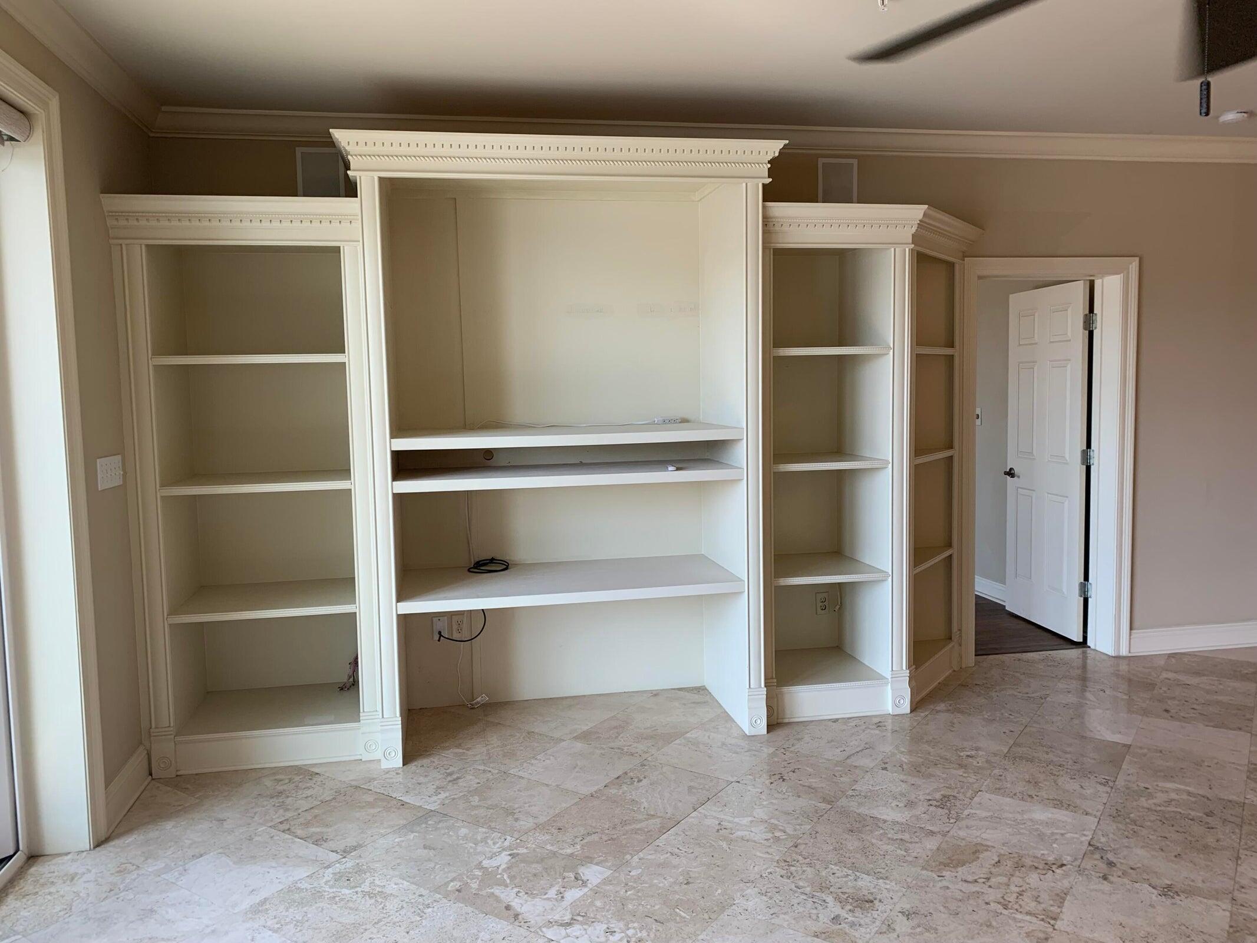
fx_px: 944
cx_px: 628
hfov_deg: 67.3
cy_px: 472
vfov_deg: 53.1
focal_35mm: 26
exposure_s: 1/120
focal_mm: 4.25
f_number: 1.8
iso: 50
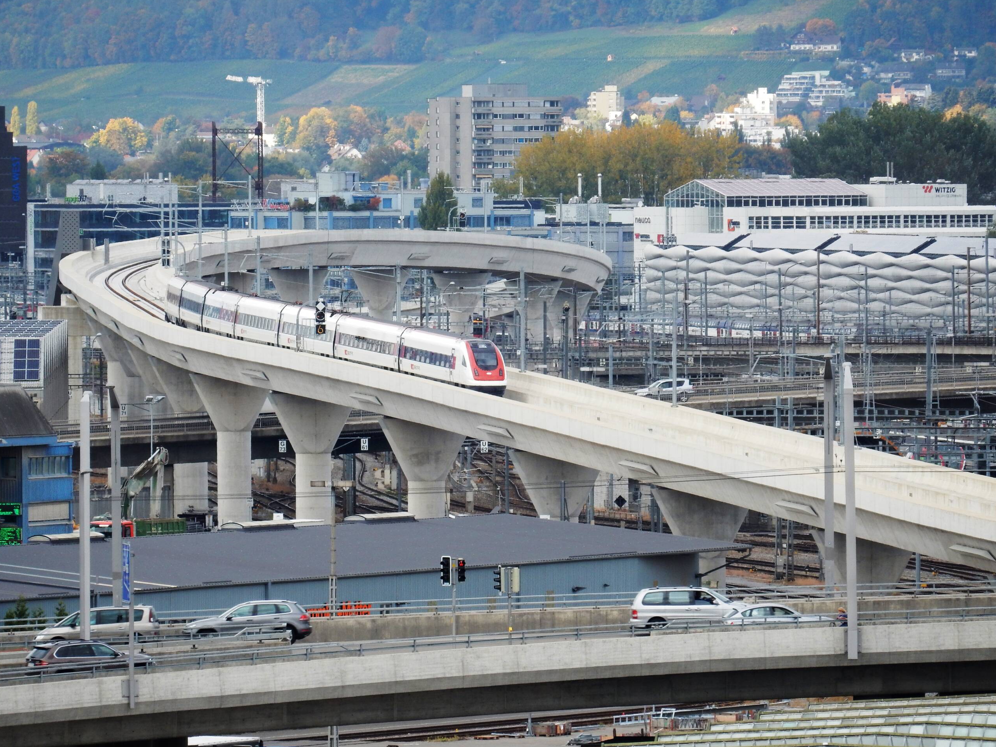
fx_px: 15392
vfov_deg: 2.8
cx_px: 496
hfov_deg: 3.7
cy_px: 372
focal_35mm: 535
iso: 125
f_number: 6.4
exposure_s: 1/250
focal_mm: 94.9
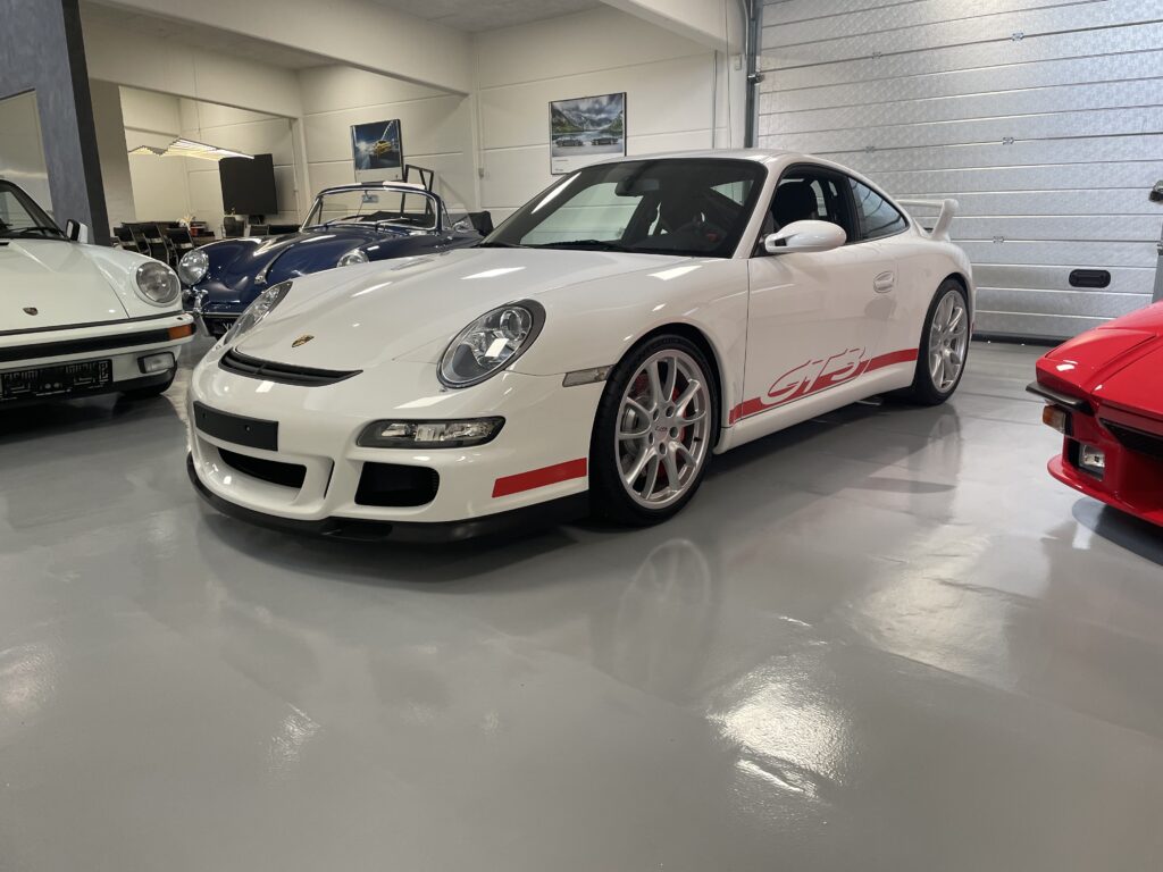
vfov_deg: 53.1
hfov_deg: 67.3
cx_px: 582
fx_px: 874
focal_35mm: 26
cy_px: 436
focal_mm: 4.2
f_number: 1.6
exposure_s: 1/100
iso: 100
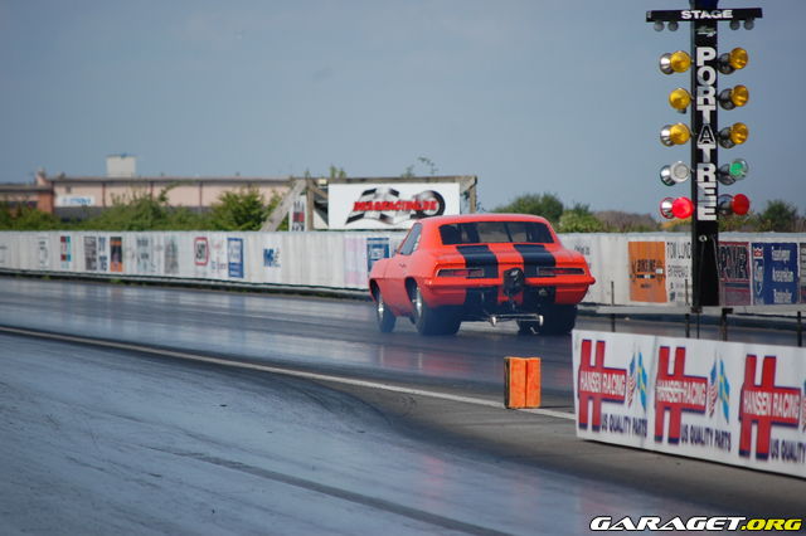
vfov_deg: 4.6
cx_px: 403
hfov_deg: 6.9
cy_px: 268
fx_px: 6713
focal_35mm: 300
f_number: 5.6
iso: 360
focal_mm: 200
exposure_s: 1/2000
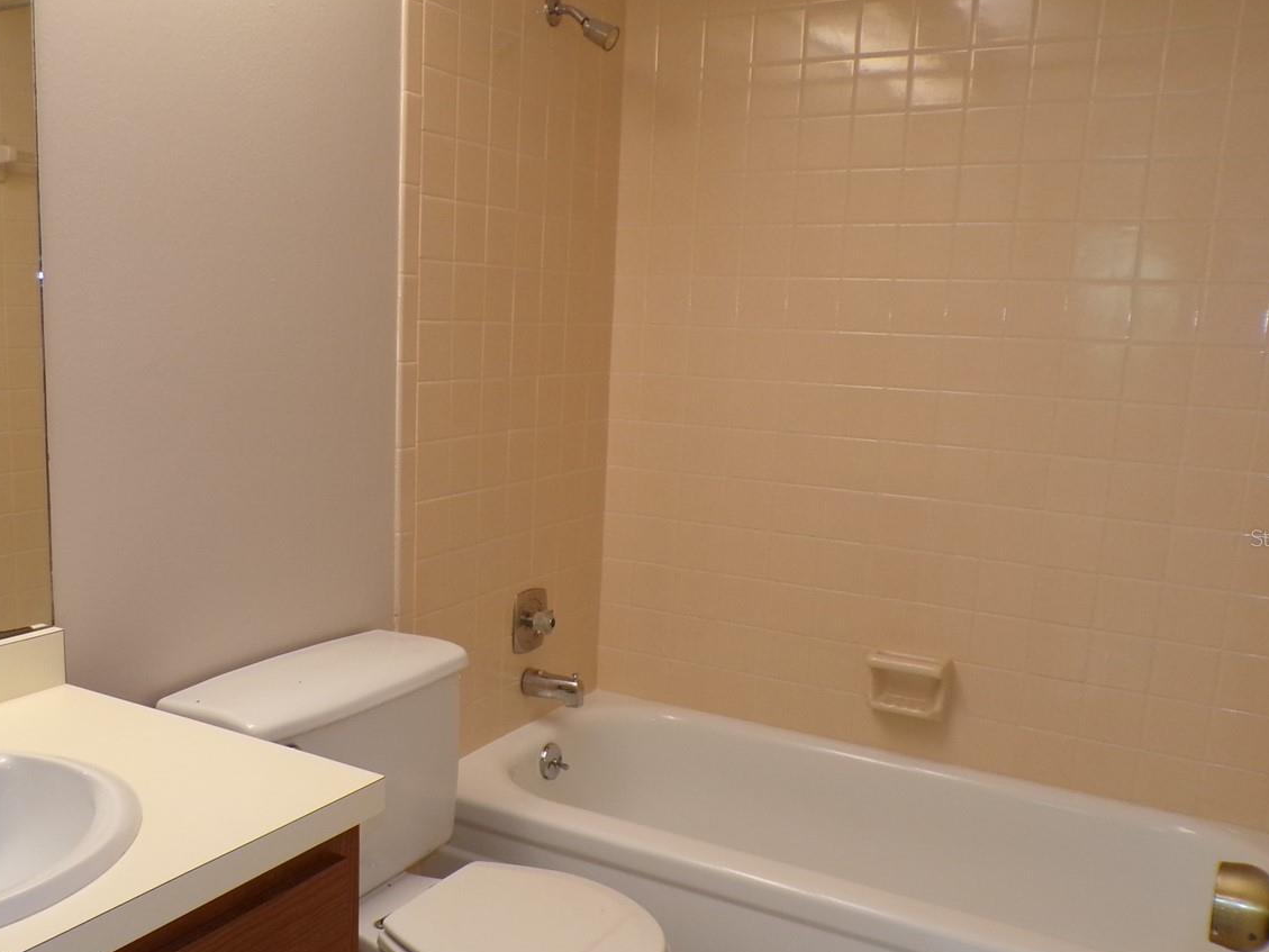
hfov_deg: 53.2
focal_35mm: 34
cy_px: 537
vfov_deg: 41.7
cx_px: 457
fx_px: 1247
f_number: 3
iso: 200
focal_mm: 4.3
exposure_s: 1/20
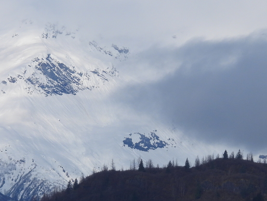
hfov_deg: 2.9
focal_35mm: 693
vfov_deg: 2.1
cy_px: 139
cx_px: 25
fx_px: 5348
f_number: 5
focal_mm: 53.5
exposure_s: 1/1250
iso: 100
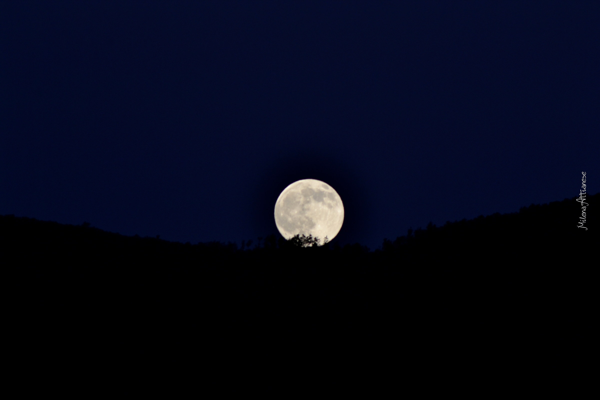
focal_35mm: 450
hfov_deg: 4.6
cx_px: 300
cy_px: 200
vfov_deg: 3.1
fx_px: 7499
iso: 100
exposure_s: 1/40
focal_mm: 300
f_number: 8
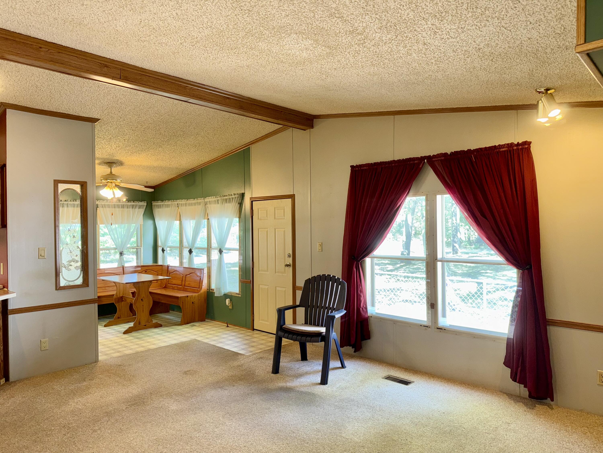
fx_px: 418
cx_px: 302
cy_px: 226
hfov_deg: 71.6
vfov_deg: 56.8
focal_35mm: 24
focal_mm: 6.76
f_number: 1.78
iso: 50
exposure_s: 1/24
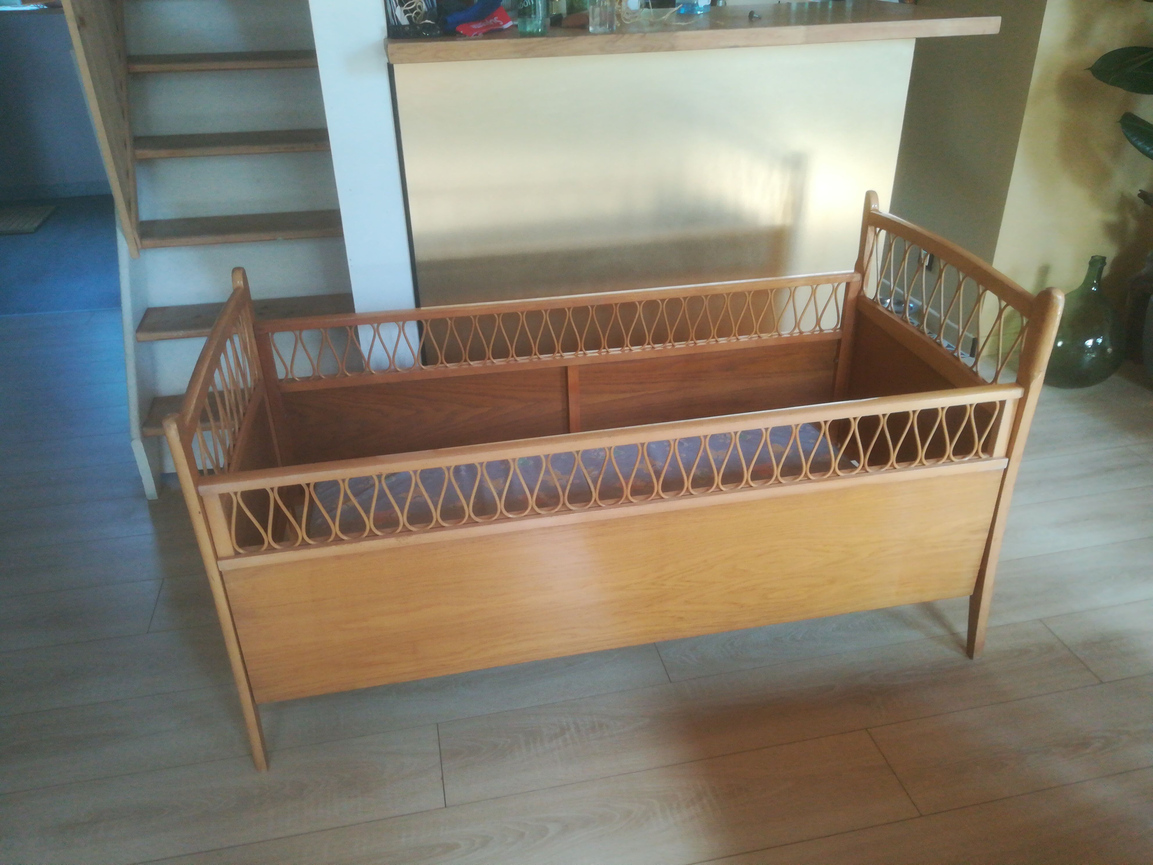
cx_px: 576
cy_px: 432
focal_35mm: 26
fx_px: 866
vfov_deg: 53.1
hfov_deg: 67.3
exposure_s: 1/33.3
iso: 200
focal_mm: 3.83
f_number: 2.2
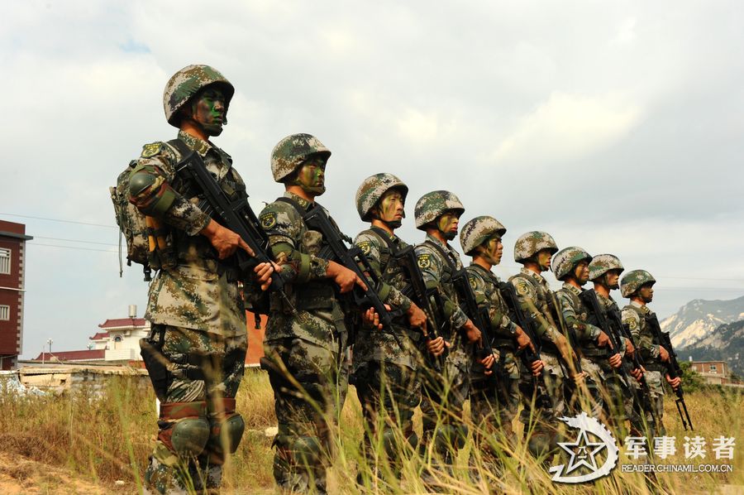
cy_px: 248
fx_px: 1073
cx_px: 372
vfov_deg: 25.9
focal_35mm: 52
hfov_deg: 38.2
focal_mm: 52
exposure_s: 1/2000
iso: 1000
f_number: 8
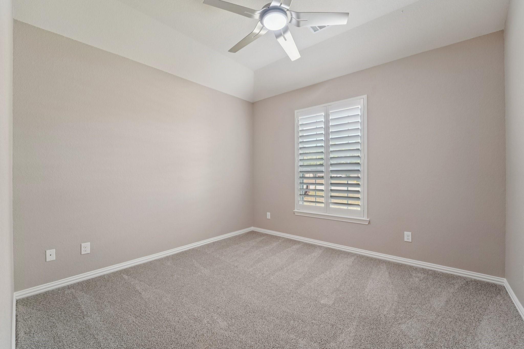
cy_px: 174
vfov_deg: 81.2
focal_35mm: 14
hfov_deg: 104.3
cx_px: 262
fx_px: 204
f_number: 8
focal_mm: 14
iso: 500
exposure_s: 1/25
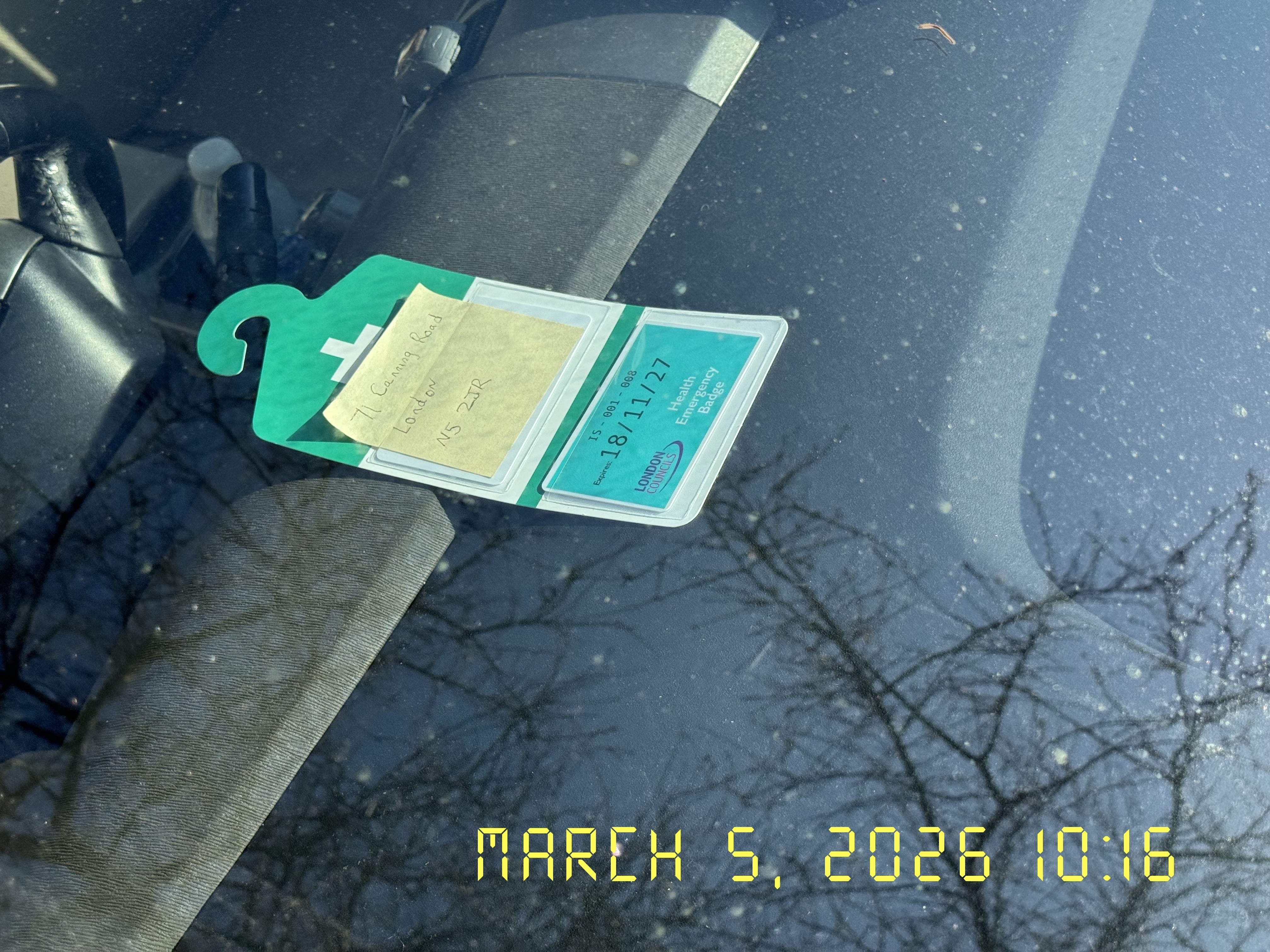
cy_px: 476
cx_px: 635
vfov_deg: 30.3
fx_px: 1761
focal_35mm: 48
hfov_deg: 39.7
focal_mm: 6.76
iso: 64
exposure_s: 1/3817
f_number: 1.78
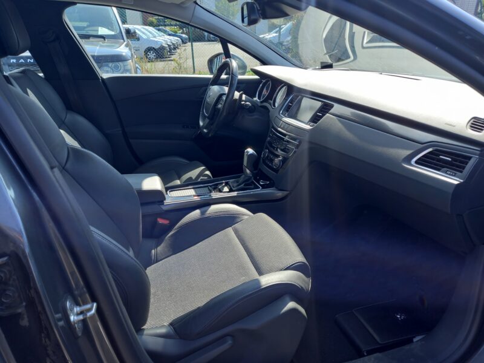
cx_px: 242
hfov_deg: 69.4
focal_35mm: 25
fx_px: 350
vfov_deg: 54.9
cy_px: 182
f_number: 2
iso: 32
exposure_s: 1/100
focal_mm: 4.6
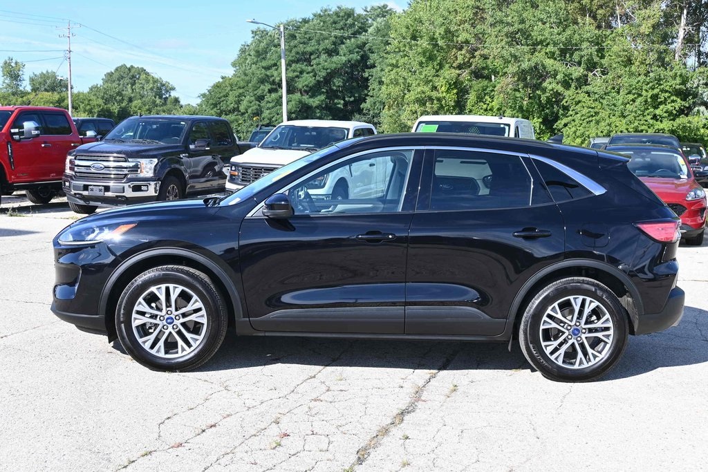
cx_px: 354
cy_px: 236
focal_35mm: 44
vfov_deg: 30.9
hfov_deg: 45.0
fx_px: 856
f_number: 5.6
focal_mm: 29
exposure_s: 1/250
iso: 100
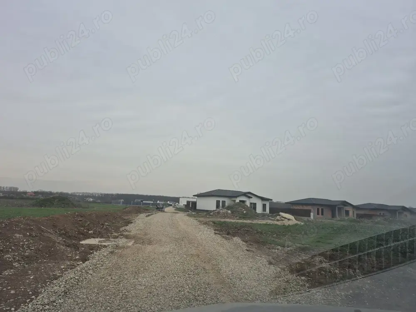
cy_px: 156
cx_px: 208
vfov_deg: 58.9
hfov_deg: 73.9
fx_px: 276
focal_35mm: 23
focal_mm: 5.4
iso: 64
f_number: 1.8
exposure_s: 1/180
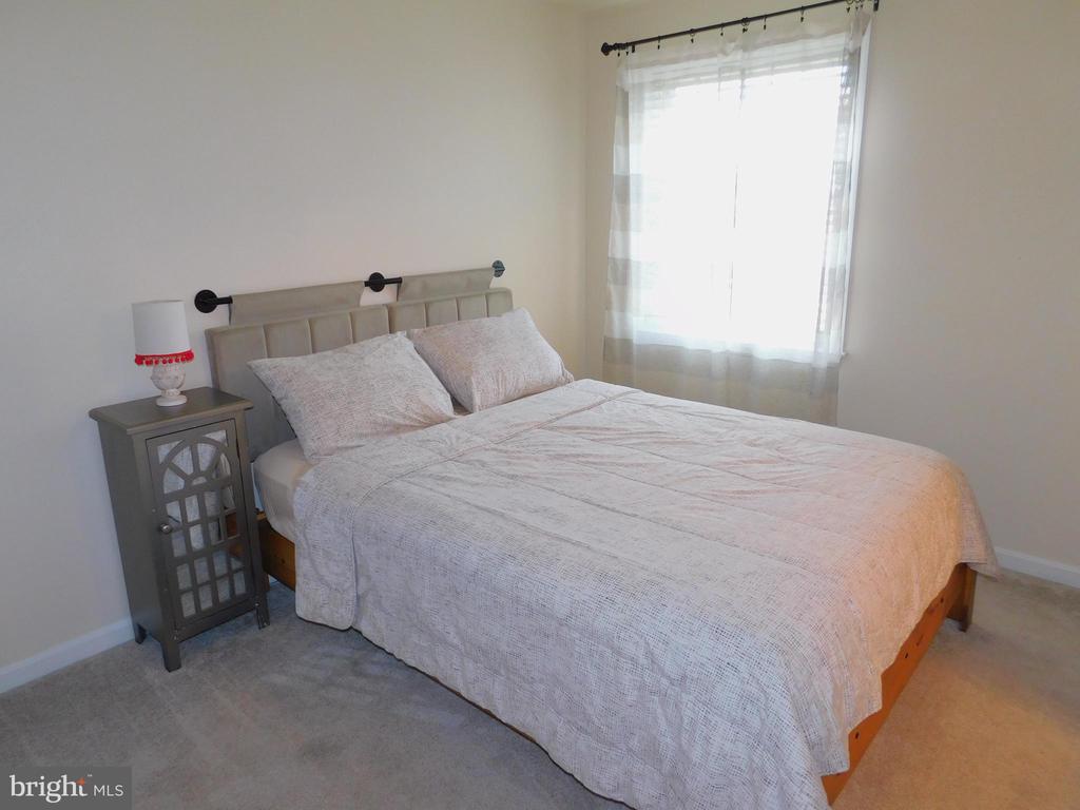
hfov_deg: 73.9
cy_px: 405
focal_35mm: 23
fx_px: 718
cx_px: 540
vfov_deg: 58.9
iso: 160
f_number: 3
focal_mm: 4
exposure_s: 1/30
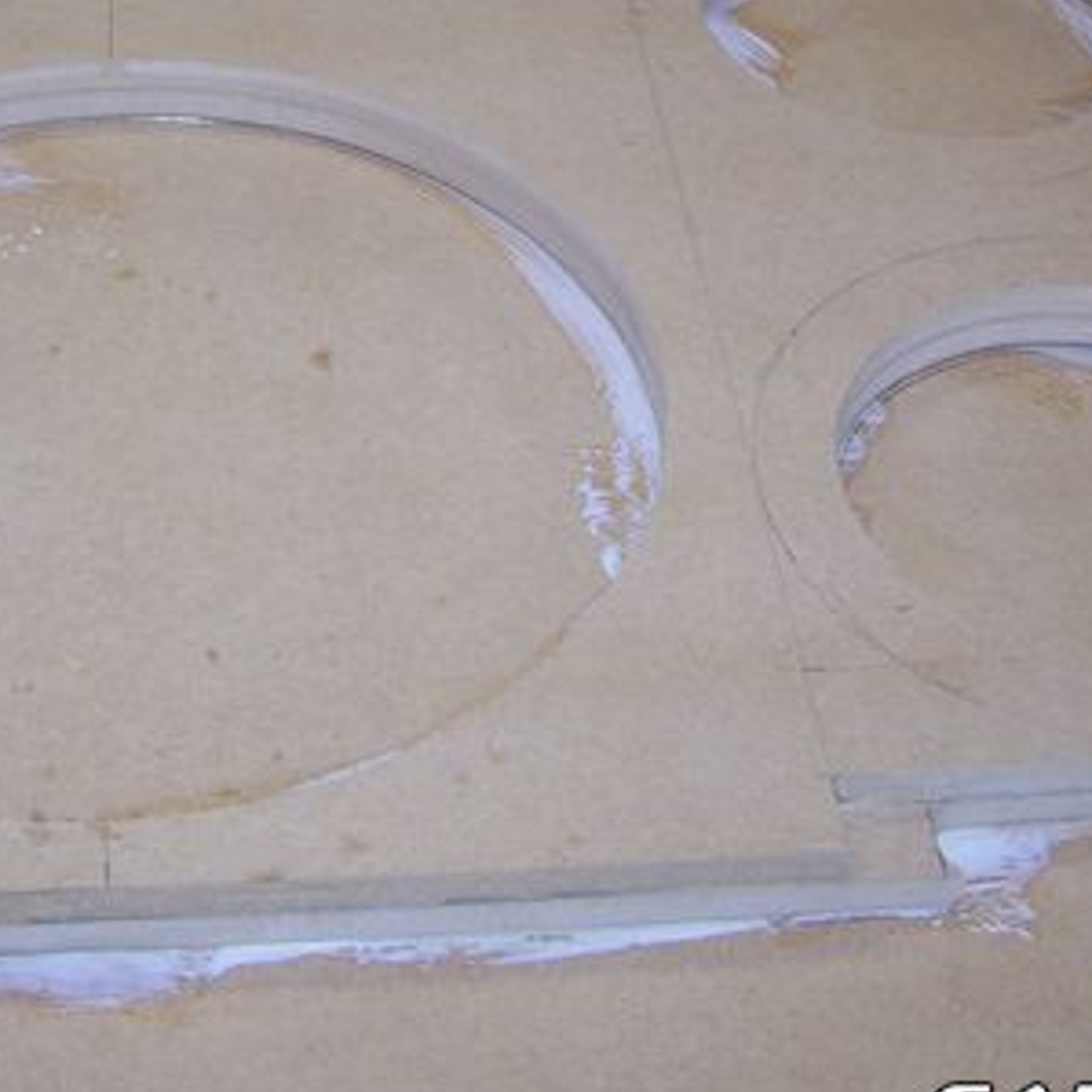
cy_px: 263
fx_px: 2570
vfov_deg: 23.7
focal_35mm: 72
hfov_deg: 23.9
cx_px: 387
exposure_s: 1/60
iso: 80
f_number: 2.8
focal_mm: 6.3
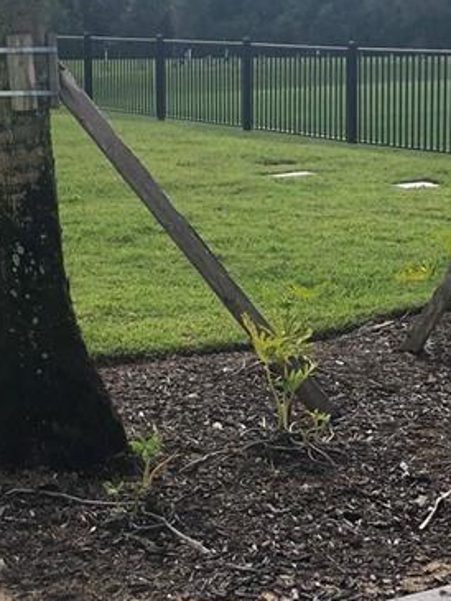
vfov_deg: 21.3
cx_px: 232
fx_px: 1597
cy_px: 235
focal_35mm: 92
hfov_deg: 16.1
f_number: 1.8
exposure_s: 1/2183
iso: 20
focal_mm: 3.99
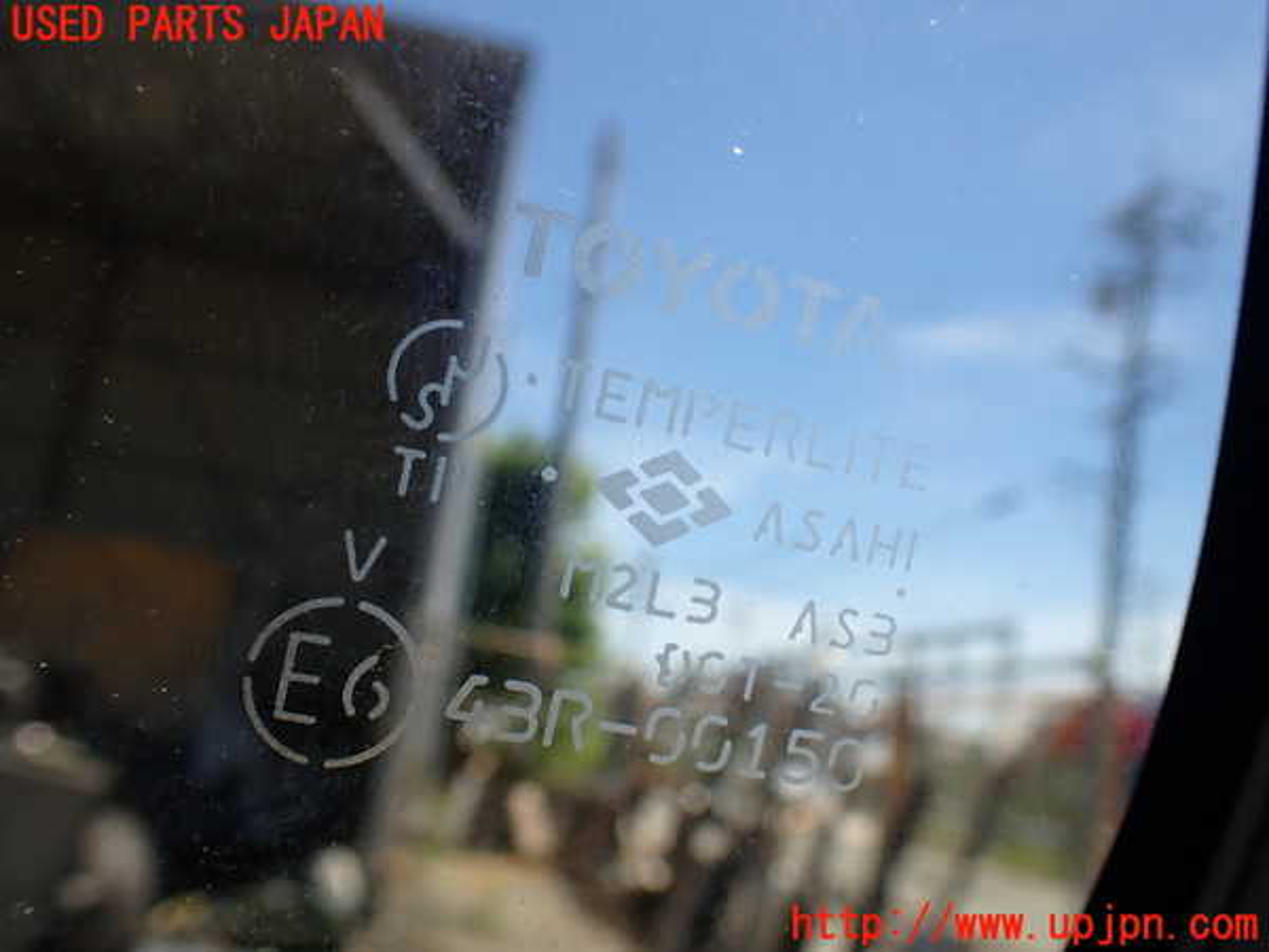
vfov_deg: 46.8
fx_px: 1100
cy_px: 476
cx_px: 634
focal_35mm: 30
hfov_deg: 60.0
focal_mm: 5.4
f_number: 3.2
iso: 100
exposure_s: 1/200
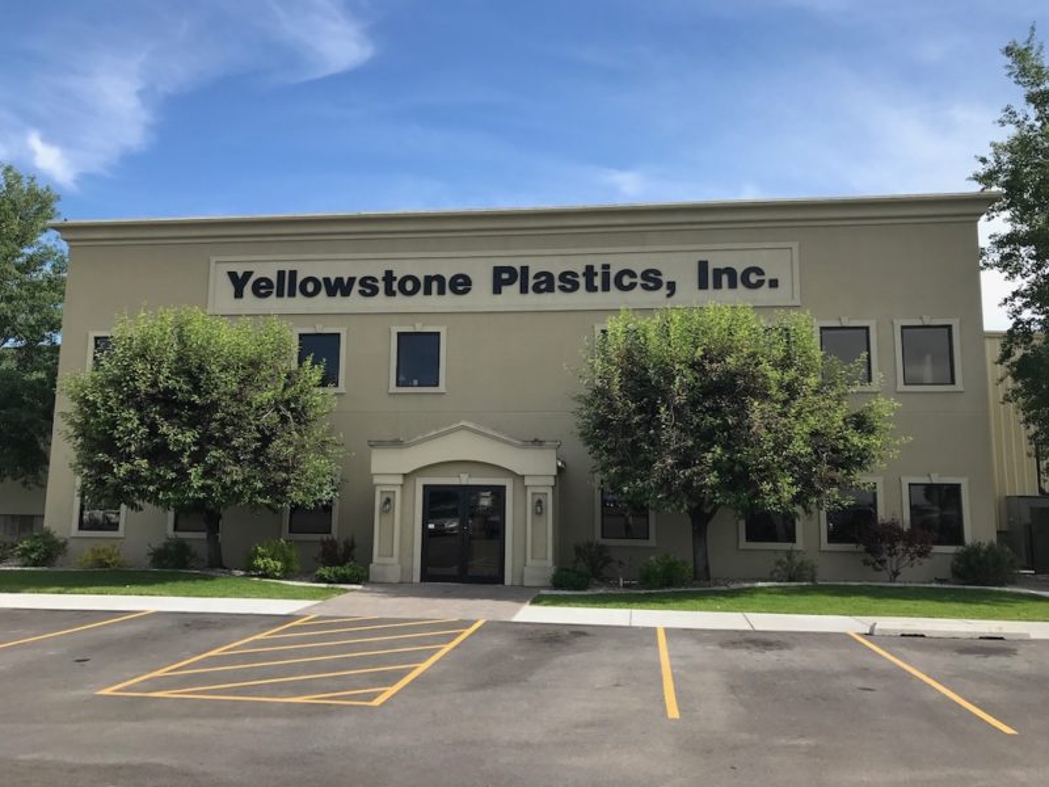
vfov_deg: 49.7
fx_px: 849
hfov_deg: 63.4
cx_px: 524
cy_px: 394
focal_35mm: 28
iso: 20
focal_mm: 3.99
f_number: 1.8
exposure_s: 1/1473
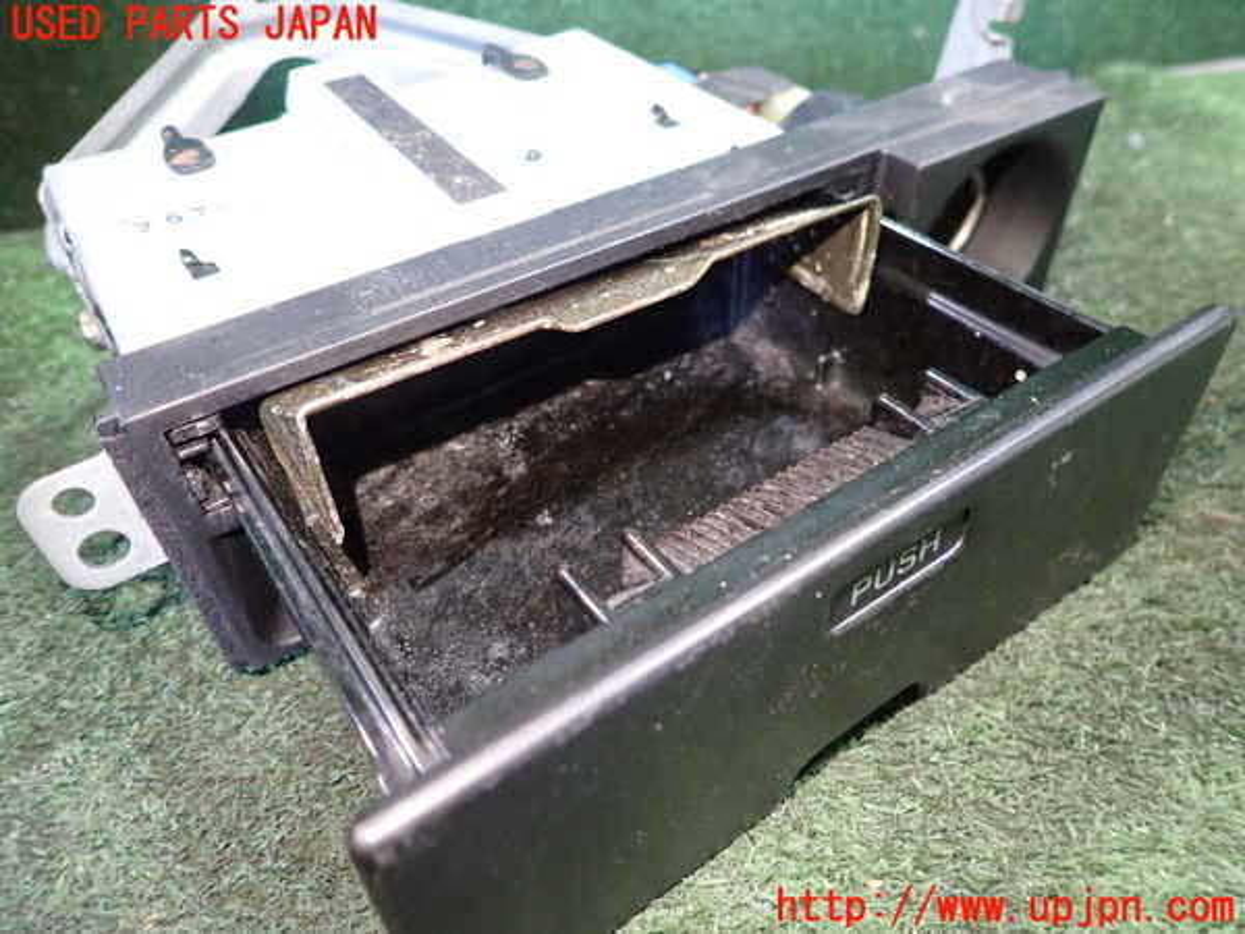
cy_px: 467
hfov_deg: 69.4
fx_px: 899
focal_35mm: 25
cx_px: 622
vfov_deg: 54.9
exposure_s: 1/30
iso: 640
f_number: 2
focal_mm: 4.5
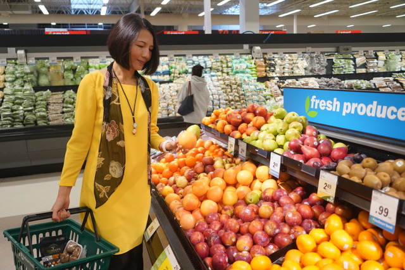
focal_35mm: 31
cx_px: 202
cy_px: 135
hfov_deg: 60.3
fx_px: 349
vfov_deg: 42.3
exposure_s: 1/160
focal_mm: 31
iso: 1000
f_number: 4
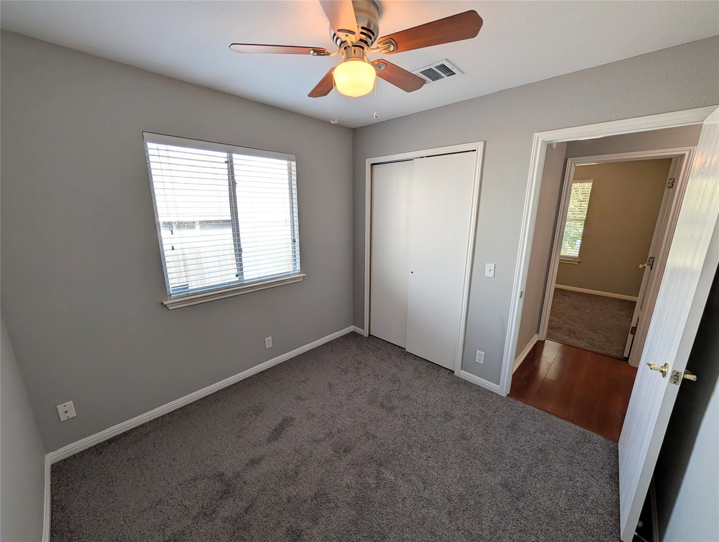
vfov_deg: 94.6
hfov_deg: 110.5
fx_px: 250
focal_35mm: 12
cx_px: 360
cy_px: 271
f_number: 1.7
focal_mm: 2.02
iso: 44
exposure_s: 1/135
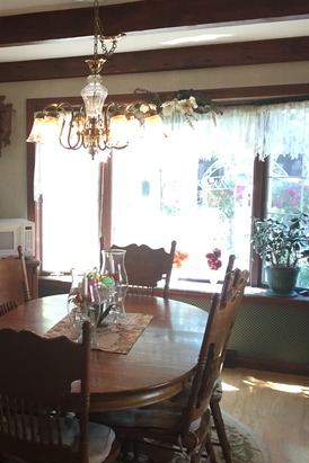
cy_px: 234
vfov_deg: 41.9
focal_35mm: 47
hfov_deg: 27.1
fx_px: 605
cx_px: 0
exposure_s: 1/30
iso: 125
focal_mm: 4.15
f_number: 2.2
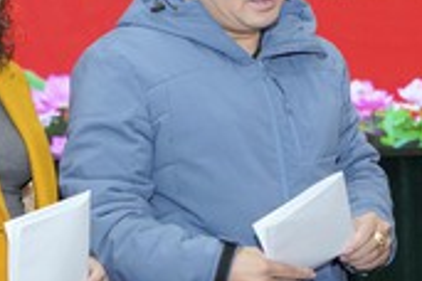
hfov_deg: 12.1
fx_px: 1981
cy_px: 161
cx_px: 400
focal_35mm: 169
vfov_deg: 8.1
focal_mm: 39
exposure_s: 1/200
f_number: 3.5
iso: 1600
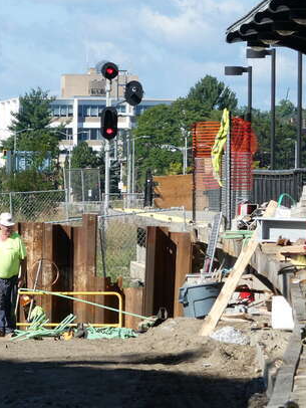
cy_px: 235
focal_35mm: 394
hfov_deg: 3.8
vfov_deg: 5.0
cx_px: -70
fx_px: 4639
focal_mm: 35.8
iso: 80
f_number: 5.6
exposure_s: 1/250
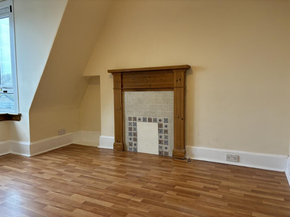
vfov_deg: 53.1
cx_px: 145
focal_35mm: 26
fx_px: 218
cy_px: 108
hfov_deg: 67.3
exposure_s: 1/99
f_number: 1.6
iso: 125
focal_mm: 5.96
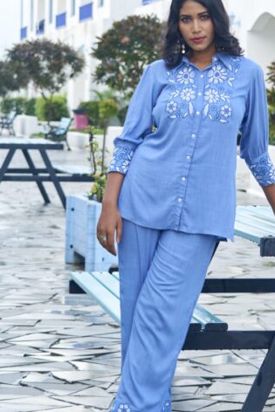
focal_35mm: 143
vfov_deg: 14.3
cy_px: 120
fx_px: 1637
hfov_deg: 9.6
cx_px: 191
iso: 250
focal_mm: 50
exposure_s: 1/160
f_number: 4
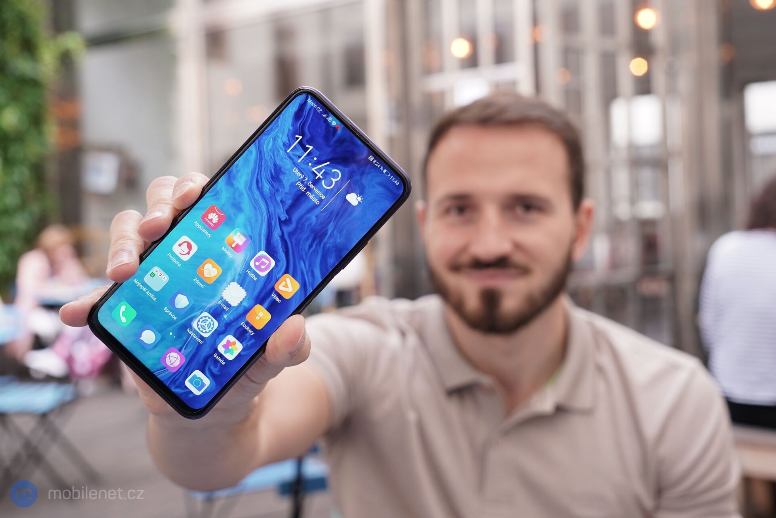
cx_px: 388
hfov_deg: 53.1
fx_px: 776
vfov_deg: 36.9
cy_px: 259
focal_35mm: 36
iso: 640
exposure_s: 1/160
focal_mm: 36
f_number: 4
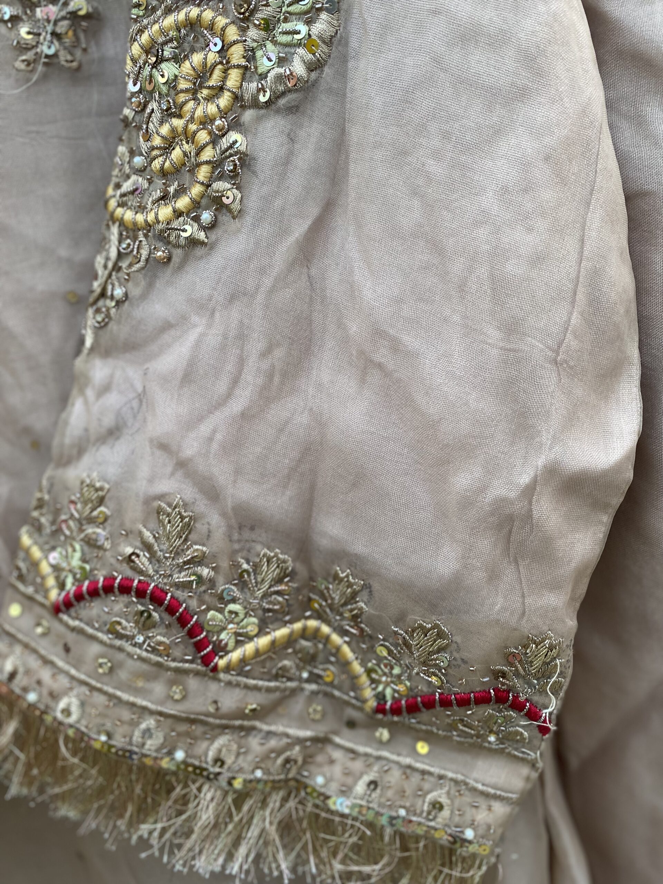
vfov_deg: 67.3
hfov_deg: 53.1
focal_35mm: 26
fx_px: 664
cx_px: 332
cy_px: 442
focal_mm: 4.25
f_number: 1.8
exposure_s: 1/90
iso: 125
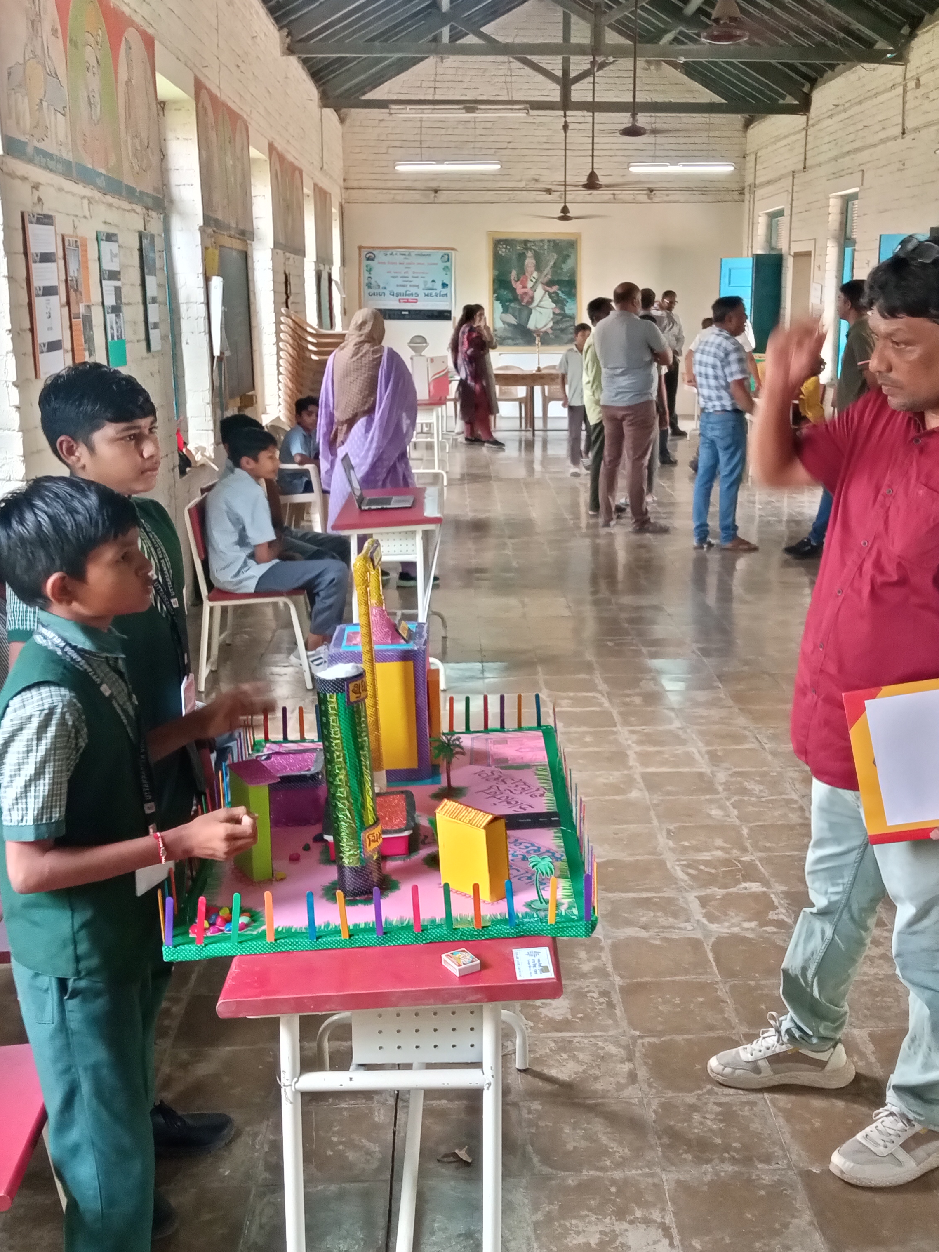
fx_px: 1338
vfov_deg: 50.1
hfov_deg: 38.6
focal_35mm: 37
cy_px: 637
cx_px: 517
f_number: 2.2
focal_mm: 3.79
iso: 425
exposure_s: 1/25
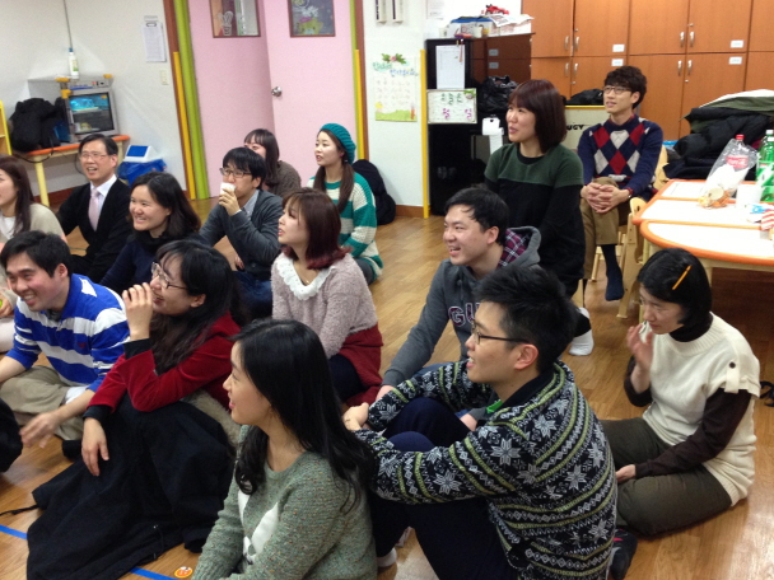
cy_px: 308
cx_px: 411
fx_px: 850
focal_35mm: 38
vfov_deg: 37.7
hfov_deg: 48.9
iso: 160
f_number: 2.4
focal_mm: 4.13
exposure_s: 1/20
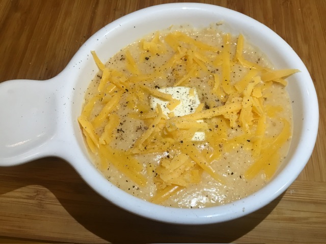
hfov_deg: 58.4
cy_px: 122
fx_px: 292
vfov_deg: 45.4
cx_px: 163
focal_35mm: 31
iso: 64
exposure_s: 1/30
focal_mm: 3.3
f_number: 2.4
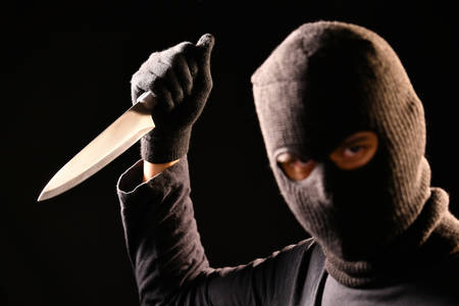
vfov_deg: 9.8
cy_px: 153
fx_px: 1785
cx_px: 230
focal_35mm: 140
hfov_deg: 14.7
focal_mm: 140
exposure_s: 1/60
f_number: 3.5
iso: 400
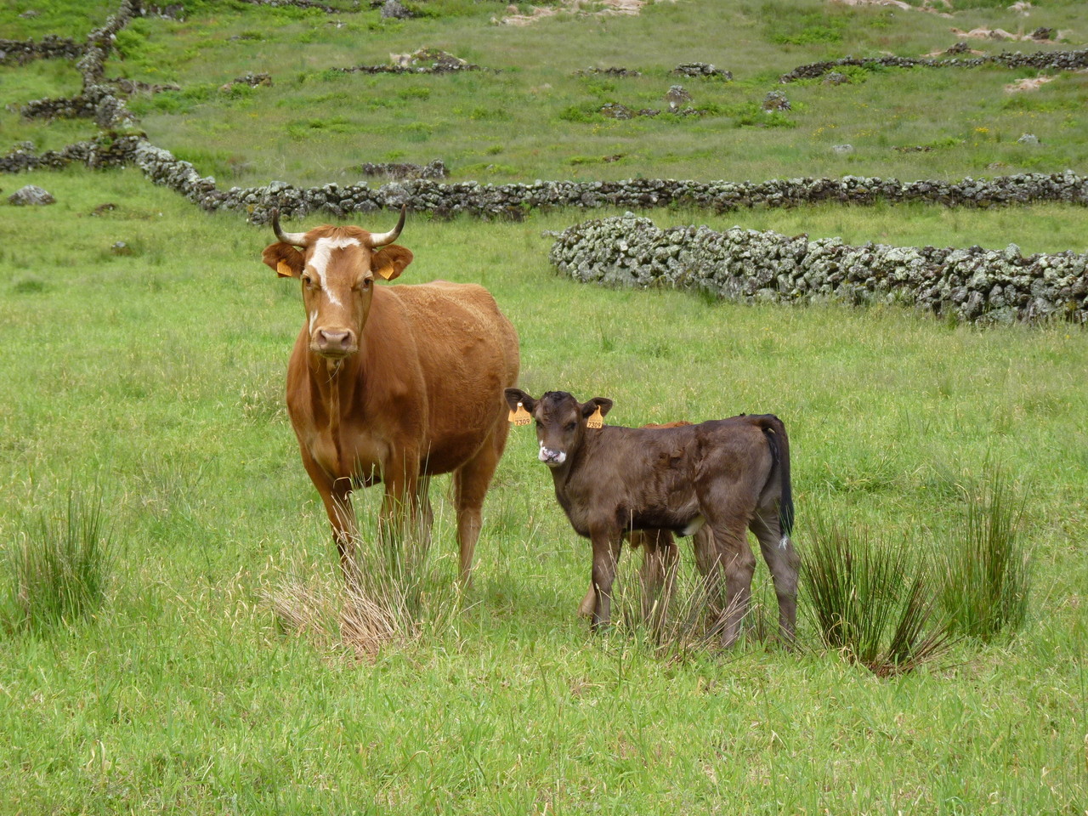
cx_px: 544
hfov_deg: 18.0
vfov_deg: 13.6
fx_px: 3426
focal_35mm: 109
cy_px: 408
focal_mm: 19.4
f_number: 4.5
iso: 100
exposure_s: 1/320
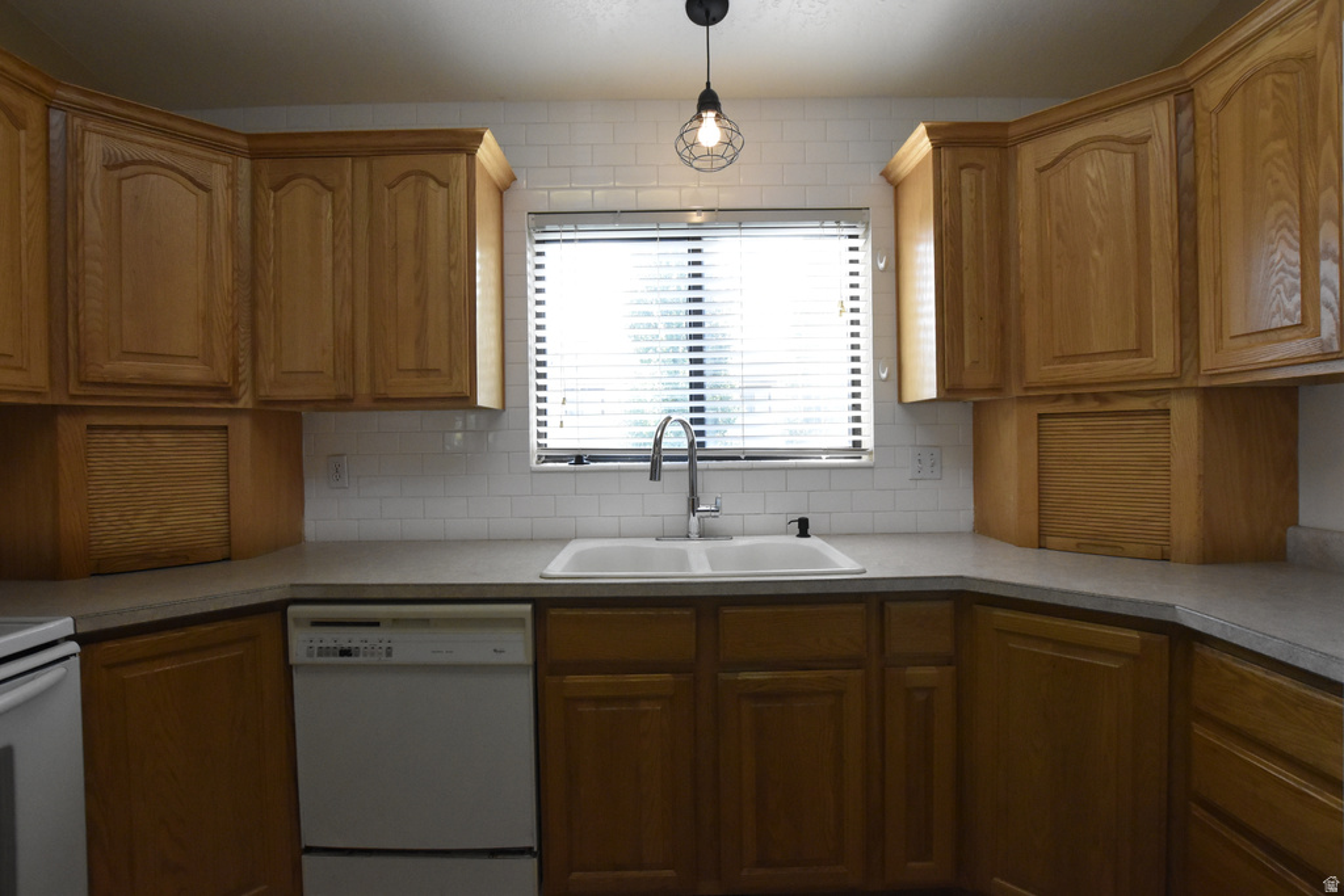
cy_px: 448
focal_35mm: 15
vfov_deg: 77.3
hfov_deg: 100.4
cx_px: 672
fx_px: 560
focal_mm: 10
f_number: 5.6
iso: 3200
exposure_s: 1/500
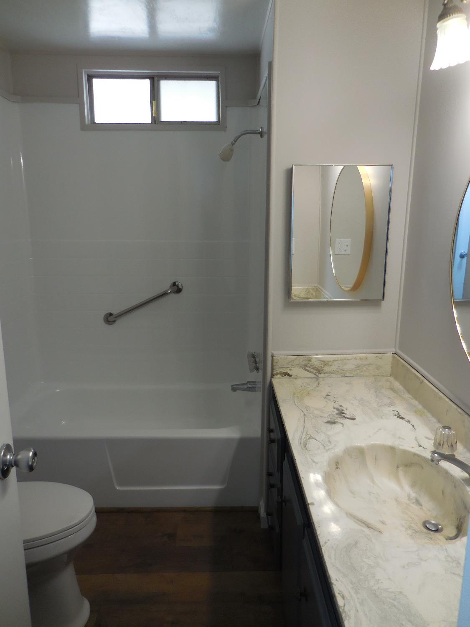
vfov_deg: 69.4
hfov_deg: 54.9
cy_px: 314
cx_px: 235
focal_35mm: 25
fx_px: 453
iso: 140
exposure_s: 1/30
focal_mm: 4.5
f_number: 3.3
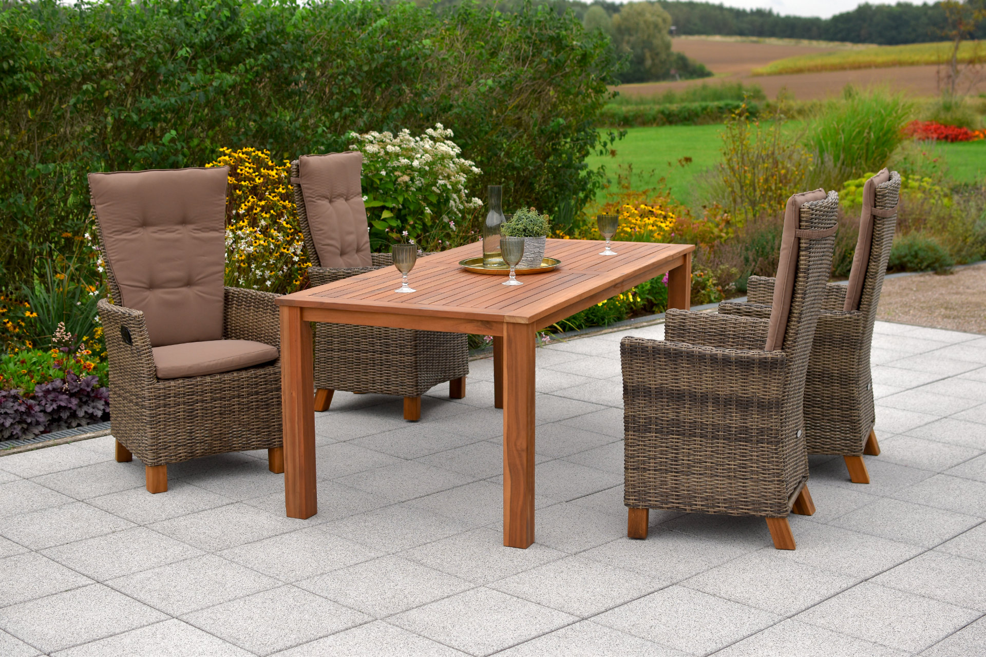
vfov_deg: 25.8
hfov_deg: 37.9
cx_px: 493
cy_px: 328
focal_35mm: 52
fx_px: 1438
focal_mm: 35
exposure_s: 1/1000
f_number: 2.8
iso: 100
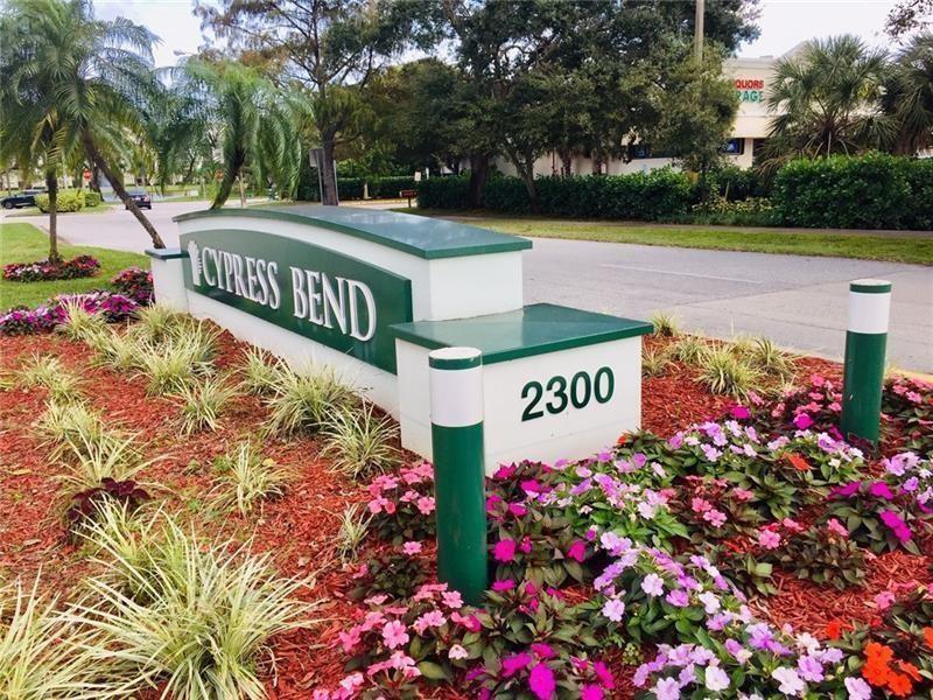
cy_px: 350
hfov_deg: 61.7
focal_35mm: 29
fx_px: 782
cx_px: 466
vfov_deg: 48.2
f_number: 2.2
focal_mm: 4.15
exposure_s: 1/719
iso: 32
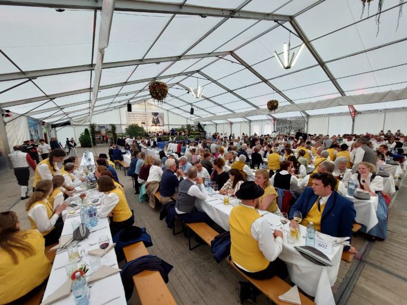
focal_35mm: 13
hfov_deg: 106.2
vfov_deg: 89.9
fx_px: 153
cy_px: 152
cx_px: 204
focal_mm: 1.74
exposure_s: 1/50
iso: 80
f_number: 2.2
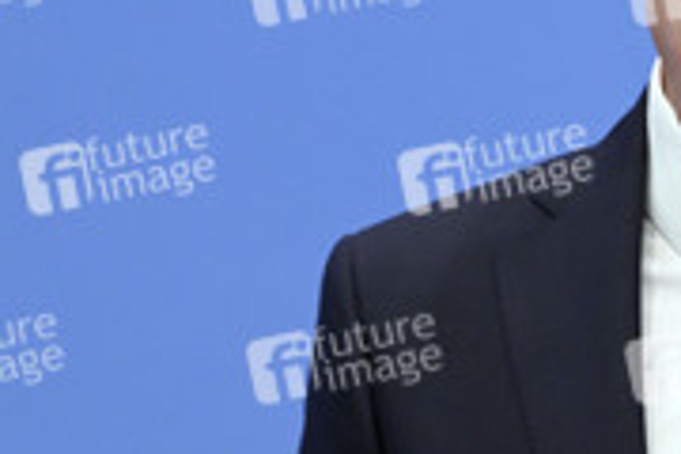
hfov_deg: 6.8
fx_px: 5675
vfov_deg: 4.6
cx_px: 774
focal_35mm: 300
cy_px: 76
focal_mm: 120
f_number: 5
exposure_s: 1/800
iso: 4000
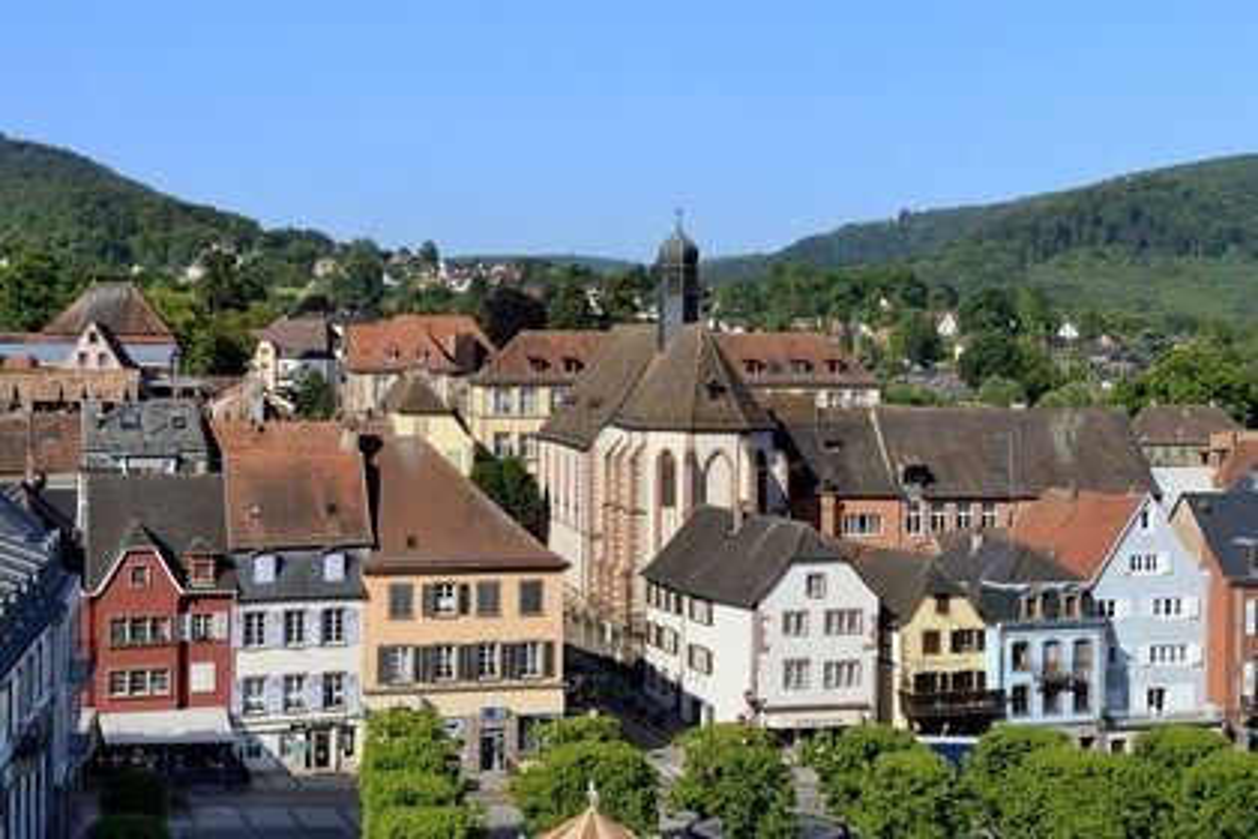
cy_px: 420
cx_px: 629
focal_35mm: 62
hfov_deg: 32.4
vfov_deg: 21.9
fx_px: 2166
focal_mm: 62
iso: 200
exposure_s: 1/160
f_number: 18
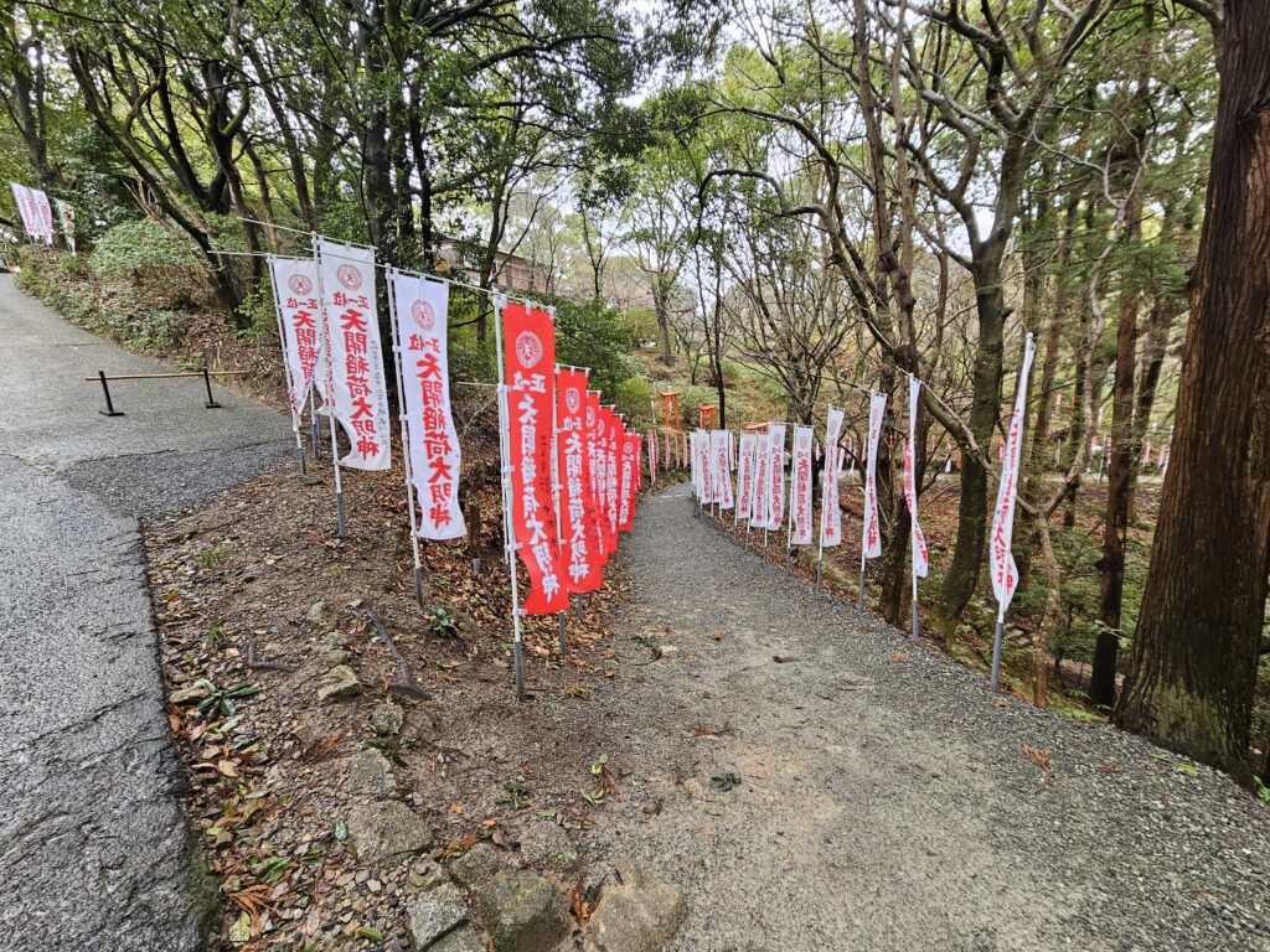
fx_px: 477
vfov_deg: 89.9
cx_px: 635
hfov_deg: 106.2
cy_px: 476
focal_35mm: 13
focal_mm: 2.2
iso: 80
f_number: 2.2
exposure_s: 1/50
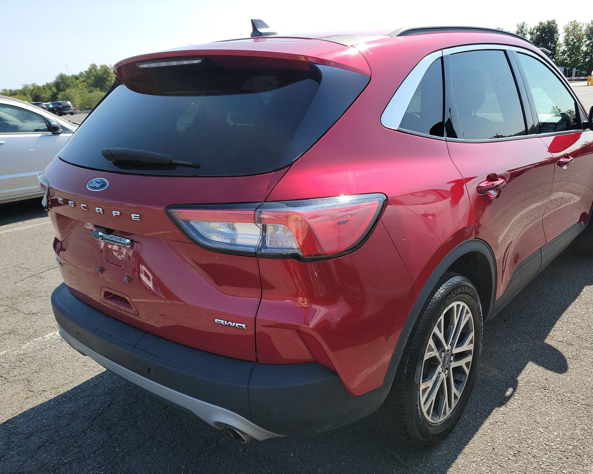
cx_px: 331
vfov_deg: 51.5
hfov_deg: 62.0
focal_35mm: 28
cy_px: 258
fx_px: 491
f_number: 1.8
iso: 50
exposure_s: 1/506
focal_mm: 6.7
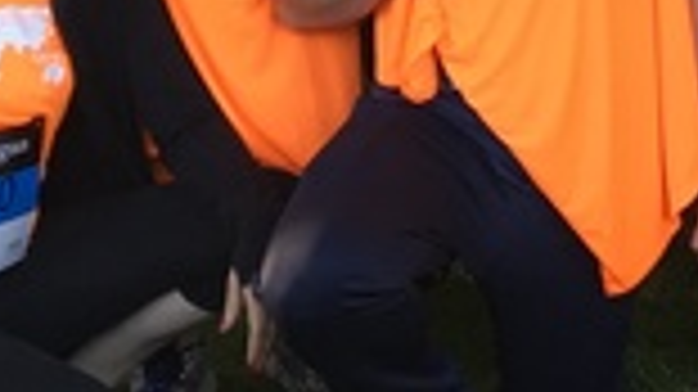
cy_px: -473
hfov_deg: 13.1
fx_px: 2719
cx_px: 1306
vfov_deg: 7.8
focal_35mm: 147
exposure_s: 1/60
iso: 32
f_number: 2.2
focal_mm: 4.15
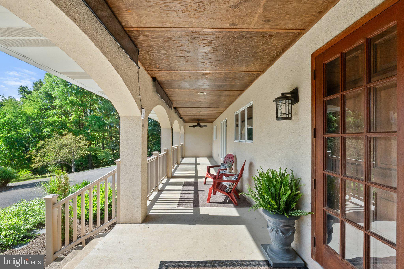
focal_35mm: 15
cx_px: 202
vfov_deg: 77.3
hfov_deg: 100.4
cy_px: 134
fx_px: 168
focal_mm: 10
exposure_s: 1/640
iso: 640
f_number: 8
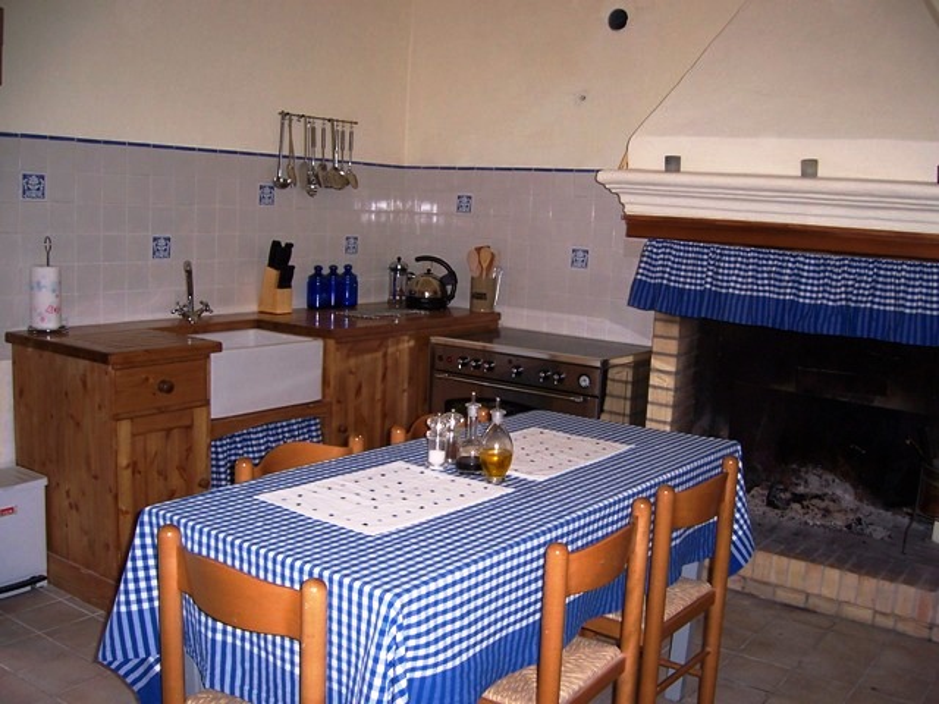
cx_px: 470
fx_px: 977
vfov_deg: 39.7
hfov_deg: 51.4
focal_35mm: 36
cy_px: 352
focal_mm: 6
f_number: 3
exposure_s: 1/60
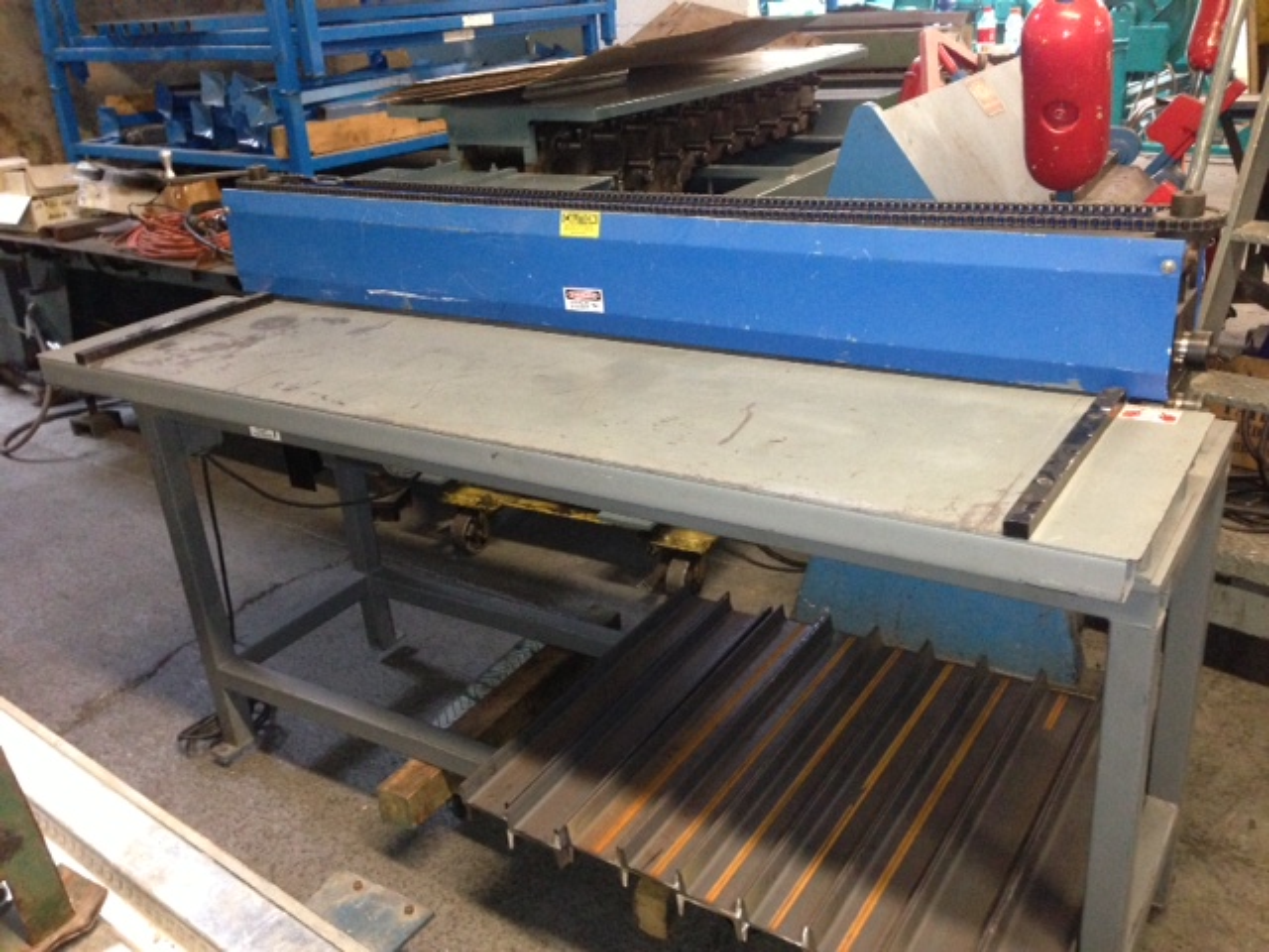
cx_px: 634
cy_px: 476
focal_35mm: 33
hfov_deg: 55.4
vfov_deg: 42.9
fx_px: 1210
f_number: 2.4
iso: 500
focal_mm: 4.13
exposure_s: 1/16
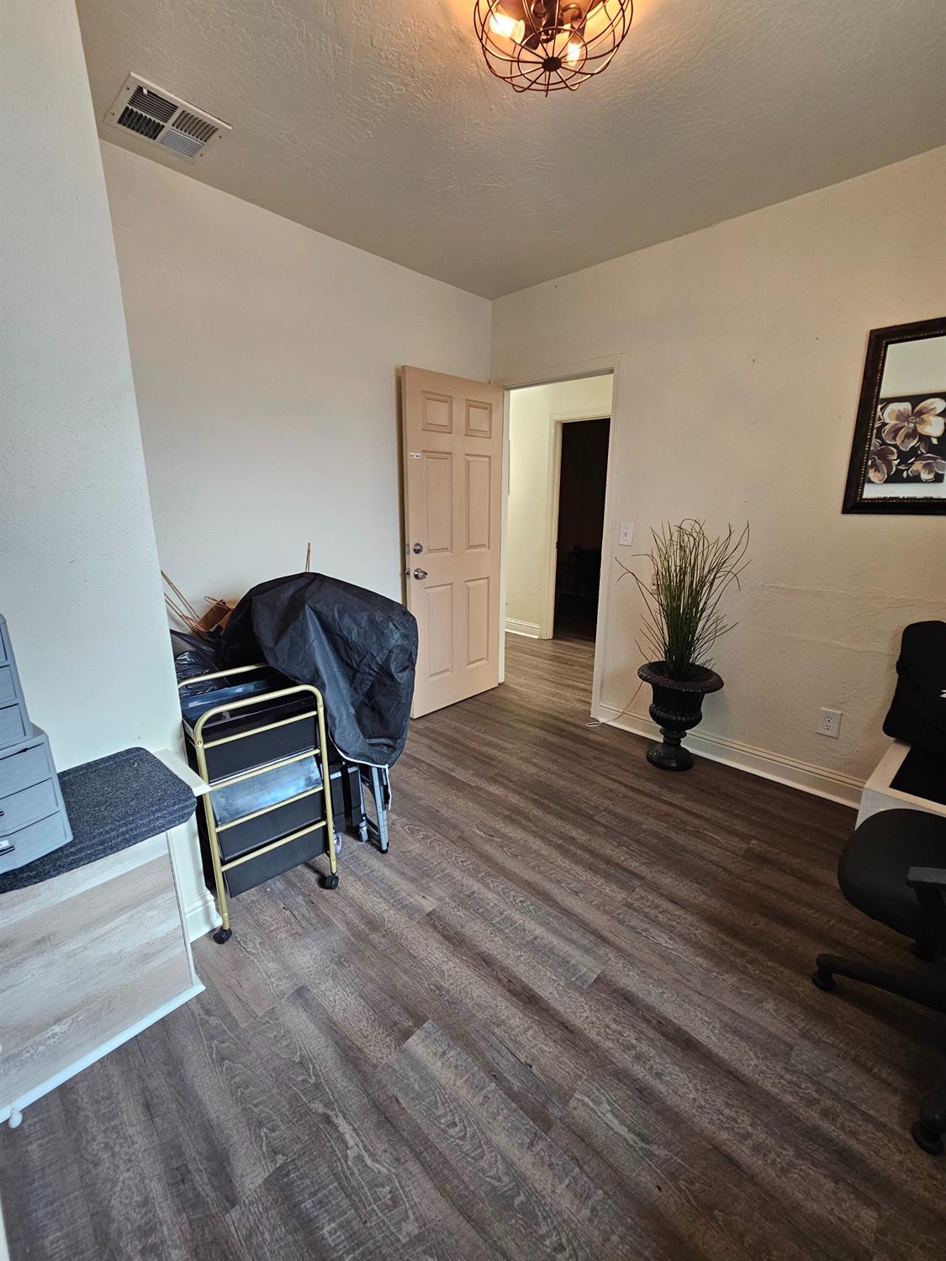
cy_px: 630
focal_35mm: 13
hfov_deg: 89.9
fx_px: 474
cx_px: 473
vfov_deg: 106.2
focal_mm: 2.2
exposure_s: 1/60
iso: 200
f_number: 2.2
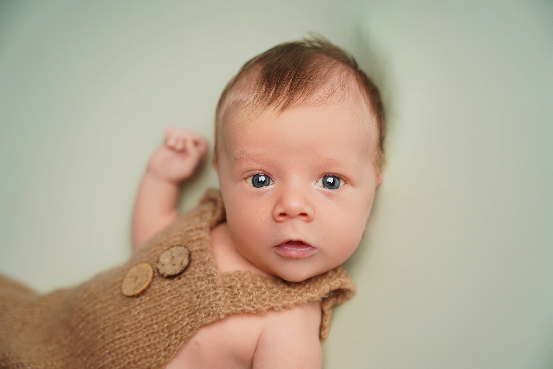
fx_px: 731
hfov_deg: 41.4
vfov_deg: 28.3
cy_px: 184
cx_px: 276
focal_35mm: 48
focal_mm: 47.6
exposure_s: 1/160
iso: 125
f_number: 3.2
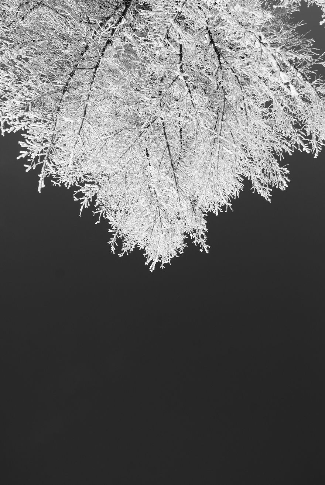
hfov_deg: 43.7
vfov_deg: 61.9
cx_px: 162
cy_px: 242
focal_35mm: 30
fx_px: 405
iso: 100
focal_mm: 20
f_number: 8
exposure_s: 1/320
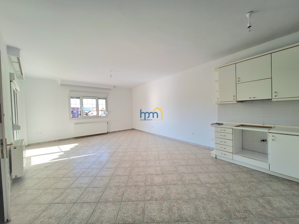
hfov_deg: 106.2
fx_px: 112
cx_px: 150
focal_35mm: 13
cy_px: 112
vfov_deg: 89.9
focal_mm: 1.74
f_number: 2.2
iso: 40
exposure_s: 1/116
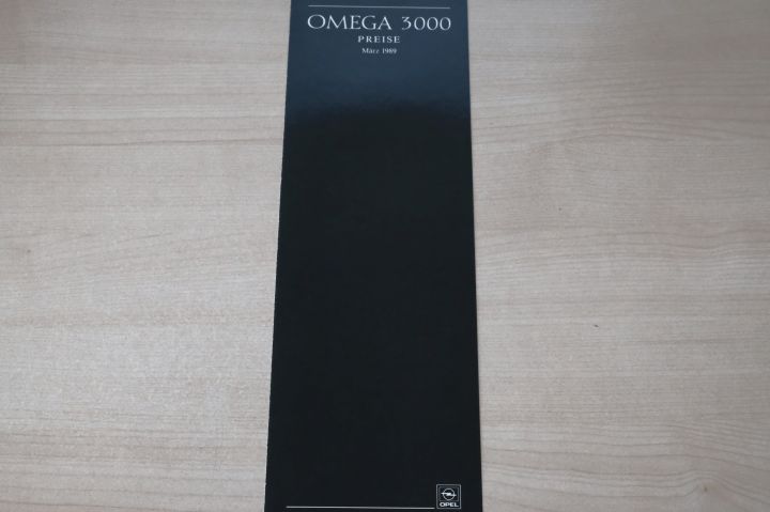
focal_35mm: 43
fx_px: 919
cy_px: 256
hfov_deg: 45.5
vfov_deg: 31.1
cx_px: 385
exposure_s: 1/28
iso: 6400
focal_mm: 28.9
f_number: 7.1
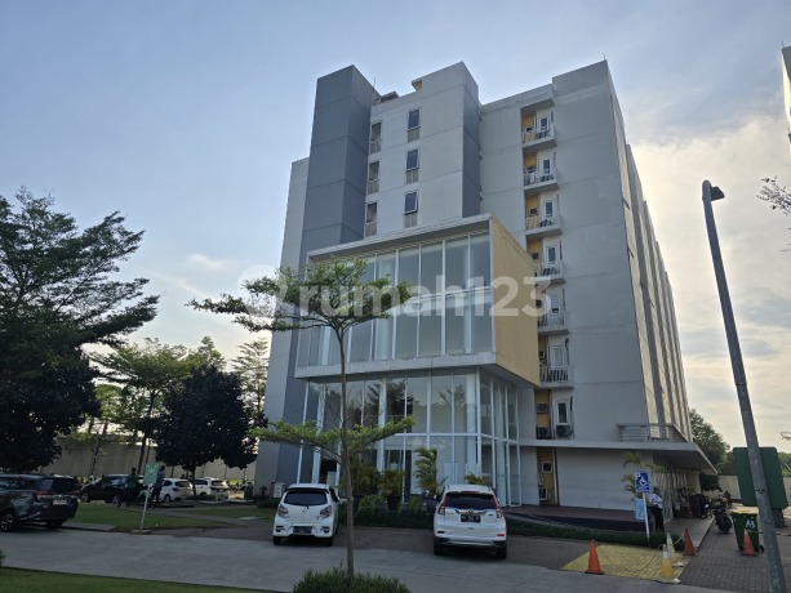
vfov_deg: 58.9
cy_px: 296
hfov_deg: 73.9
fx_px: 526
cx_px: 396
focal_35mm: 23
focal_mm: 6.3
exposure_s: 1/1000
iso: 12
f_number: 1.7
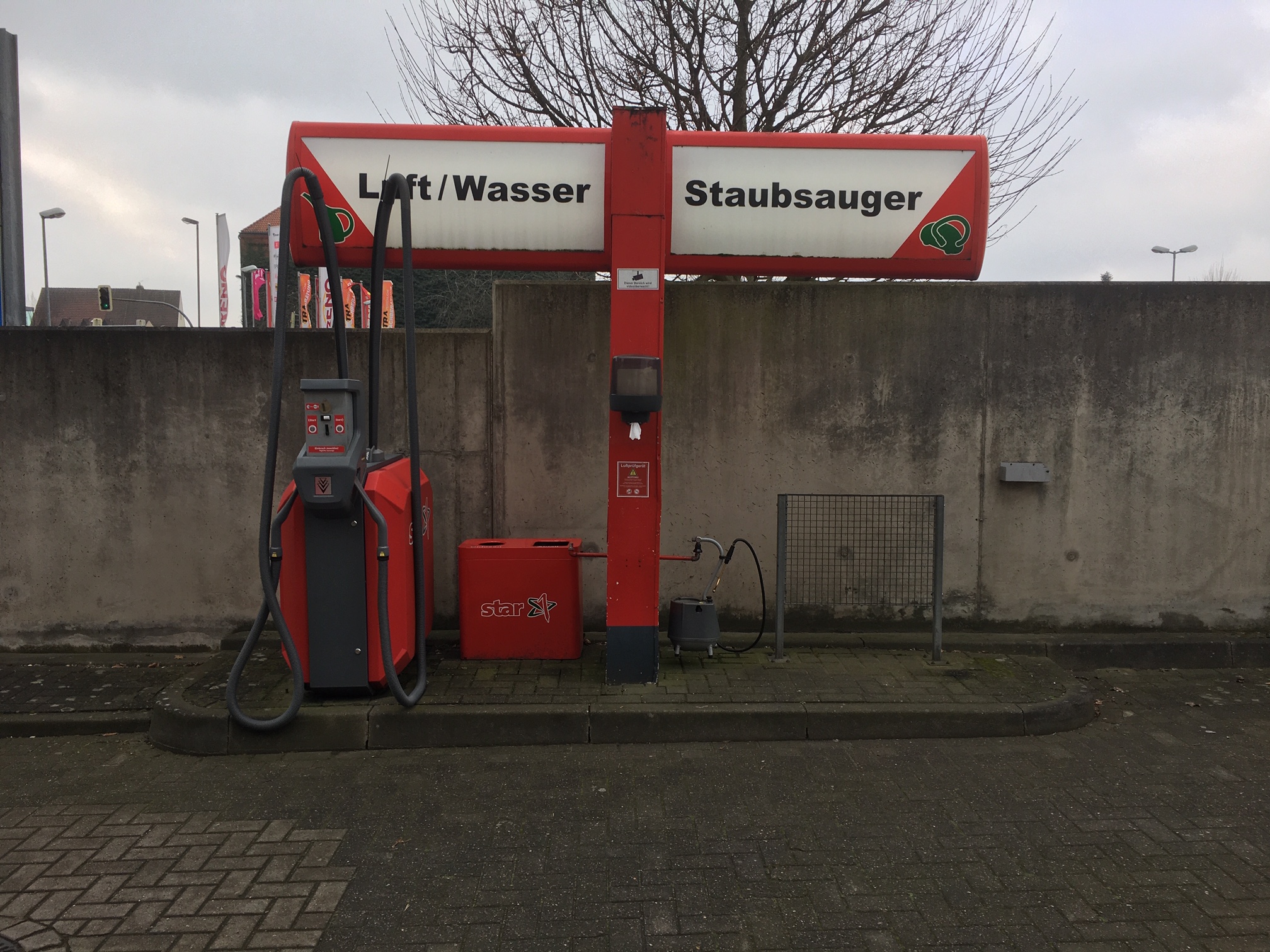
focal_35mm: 29
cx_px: 635
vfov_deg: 48.2
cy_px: 476
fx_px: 1064
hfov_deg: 61.7
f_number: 2.2
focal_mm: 4.15
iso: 25
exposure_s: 1/407
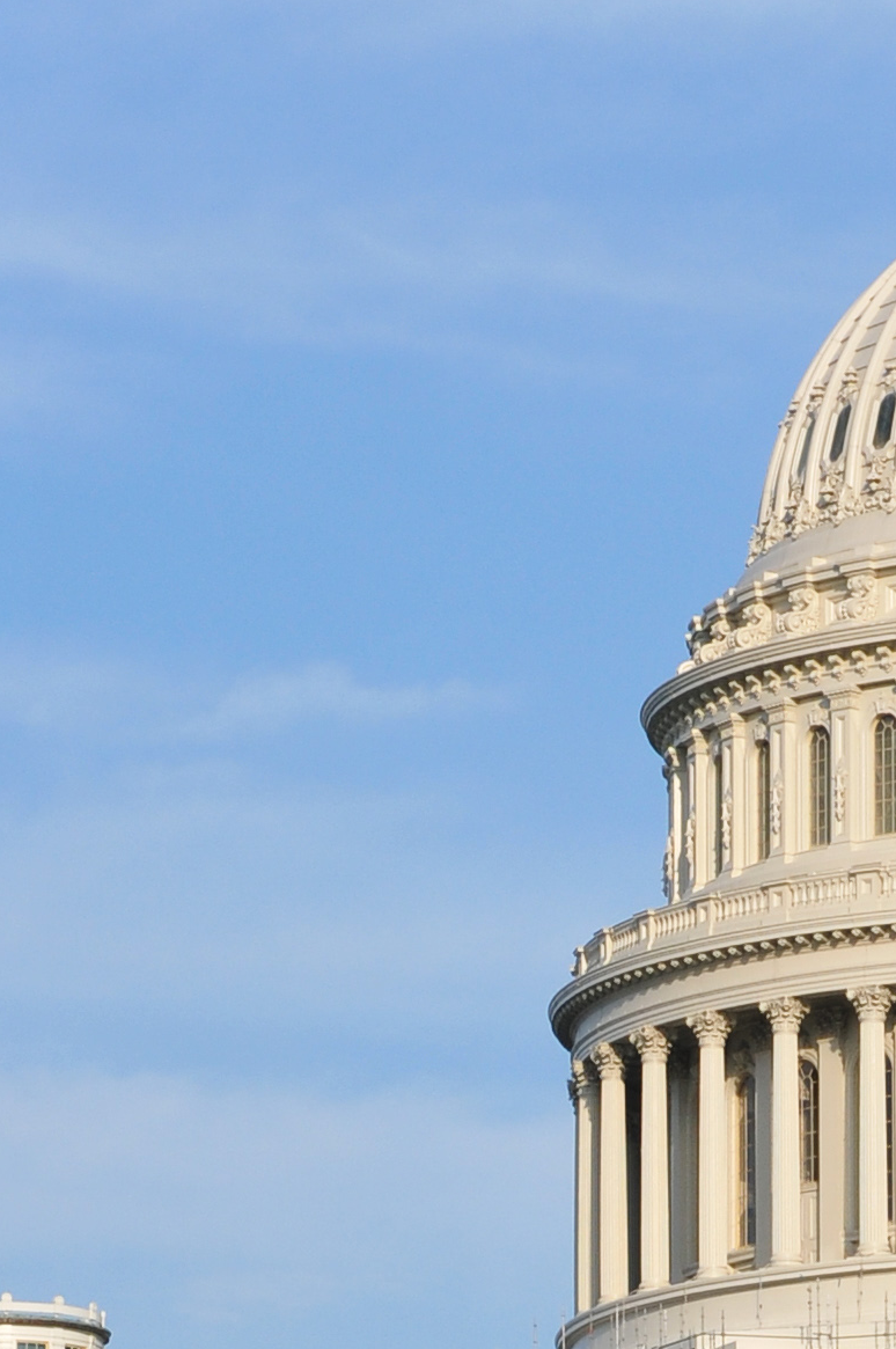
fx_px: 10328
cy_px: 1406
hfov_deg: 4.9
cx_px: 1070
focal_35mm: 276
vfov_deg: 7.4
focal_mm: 50
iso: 200
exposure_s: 1/320
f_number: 9
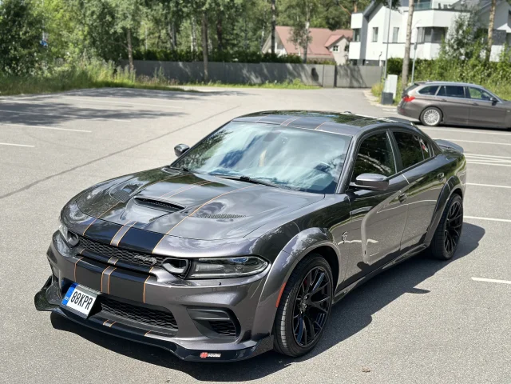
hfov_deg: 39.7
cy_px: 192
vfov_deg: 30.3
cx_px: 256
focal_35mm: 48
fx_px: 709
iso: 100
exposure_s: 1/3155
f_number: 1.78
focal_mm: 6.86
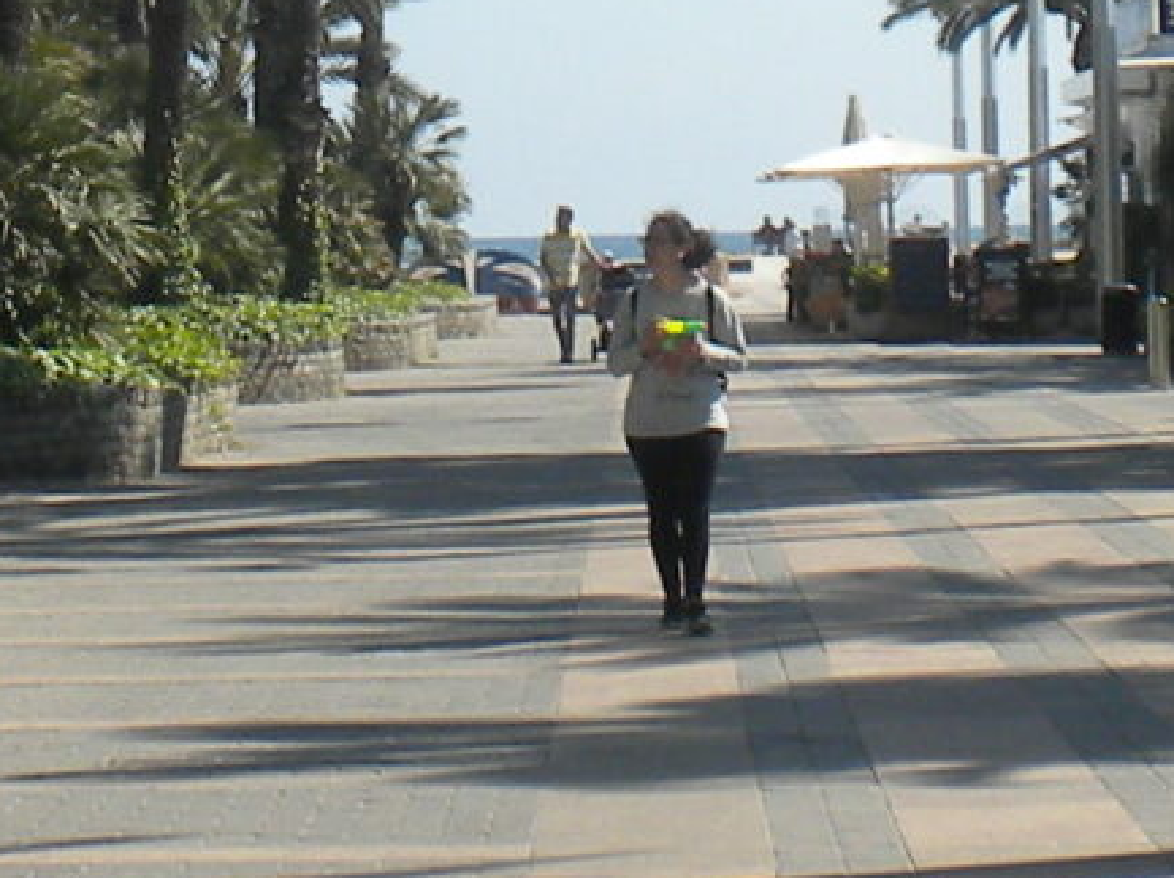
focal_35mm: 219
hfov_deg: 9.0
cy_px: -187
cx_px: 146
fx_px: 7421
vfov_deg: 6.7
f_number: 10
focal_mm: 6.6
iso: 64
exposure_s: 1/103
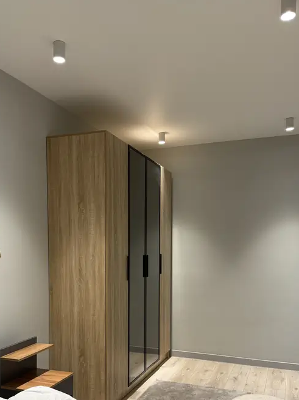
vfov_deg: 54.2
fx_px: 380
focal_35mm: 33
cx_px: 139
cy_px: 269
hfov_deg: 42.9
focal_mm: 6.76
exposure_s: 1/50
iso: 125
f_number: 1.78
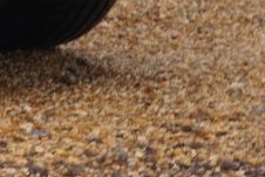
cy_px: -368
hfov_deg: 4.6
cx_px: -460
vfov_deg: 3.1
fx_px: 3201
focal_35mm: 435
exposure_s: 1/80
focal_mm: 41
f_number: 5.6
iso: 200
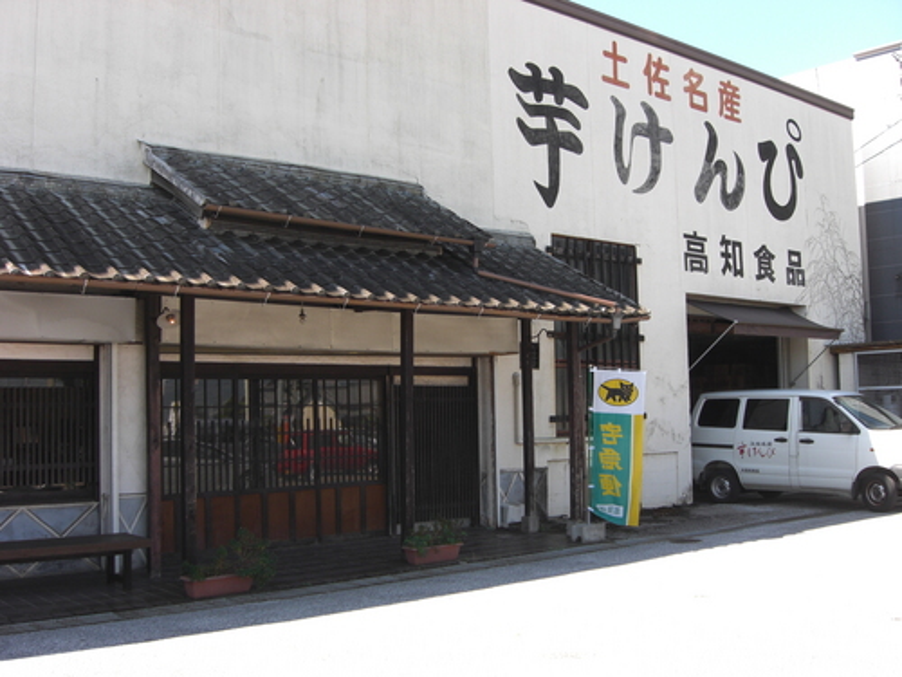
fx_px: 990
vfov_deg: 37.7
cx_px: 451
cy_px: 338
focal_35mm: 38
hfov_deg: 49.0
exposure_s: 1/200
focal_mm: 7.9
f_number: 4
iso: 80
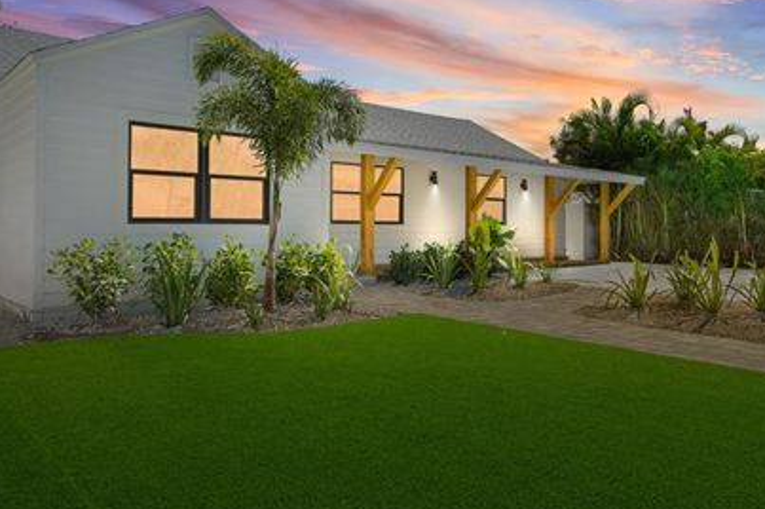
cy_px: 223
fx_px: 594
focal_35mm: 28
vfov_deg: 46.2
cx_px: 472
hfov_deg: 64.7
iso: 100
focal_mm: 16
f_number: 9
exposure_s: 1/80
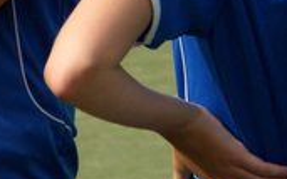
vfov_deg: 1.9
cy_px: -110
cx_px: -133
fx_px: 5384
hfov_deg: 3.0
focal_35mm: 688
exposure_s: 1/1600
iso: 400
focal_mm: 75
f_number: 7.1
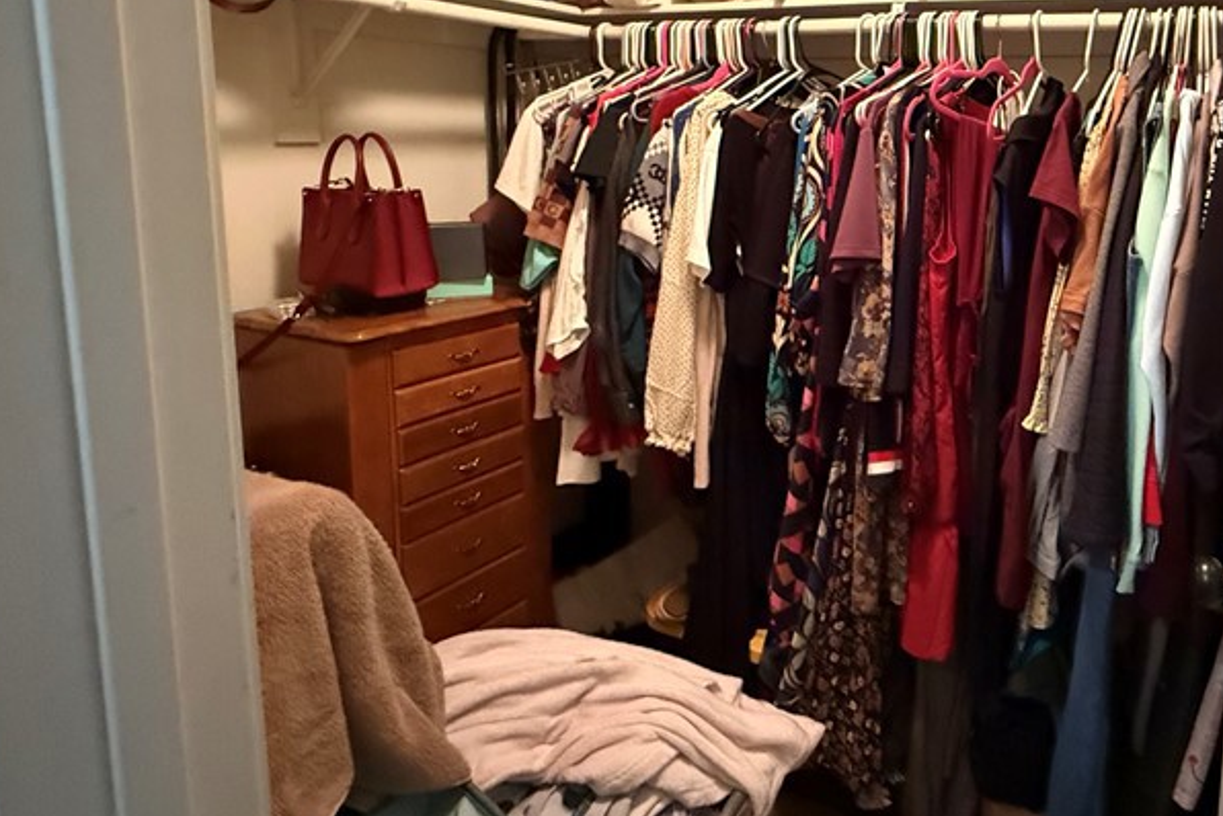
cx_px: 925
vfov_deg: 49.9
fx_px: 850
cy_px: 240
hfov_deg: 66.7
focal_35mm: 25
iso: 1250
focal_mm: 2.22
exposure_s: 1/40
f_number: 2.2
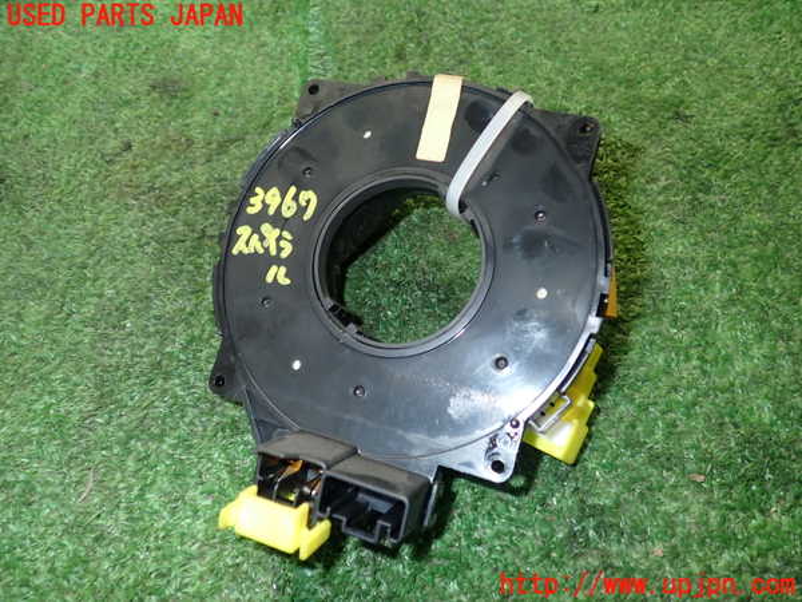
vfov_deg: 46.8
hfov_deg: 60.0
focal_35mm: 30
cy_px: 301
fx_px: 695
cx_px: 401
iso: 200
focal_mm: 5.4
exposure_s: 1/30
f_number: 6.3
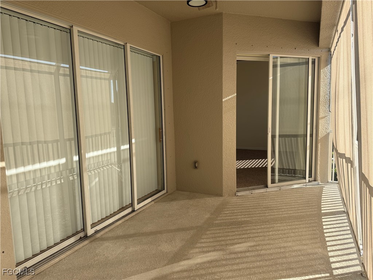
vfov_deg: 56.8
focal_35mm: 24
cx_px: 186
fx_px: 259
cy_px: 140
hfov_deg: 71.6
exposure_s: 1/1192
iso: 80
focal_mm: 6.76
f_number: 1.78
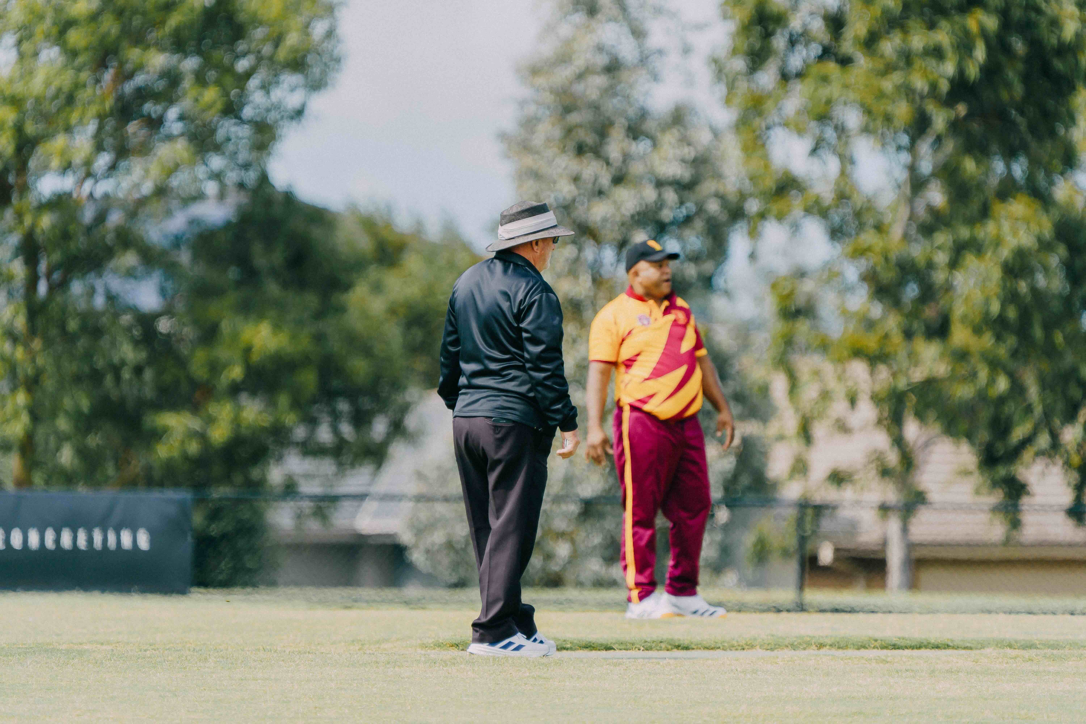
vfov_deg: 2.3
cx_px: 543
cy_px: 362
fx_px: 18099
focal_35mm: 600
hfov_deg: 3.4
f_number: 6.3
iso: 250
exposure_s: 1/640
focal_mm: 600
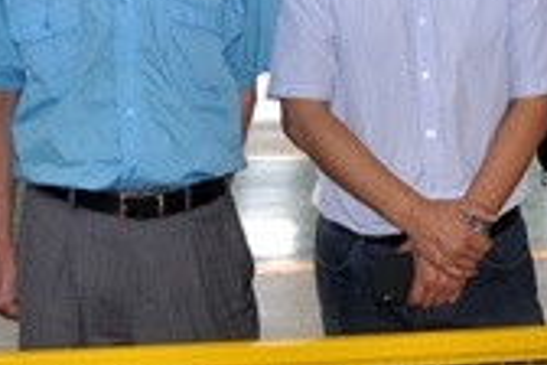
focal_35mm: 177
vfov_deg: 7.8
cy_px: 150
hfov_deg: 11.6
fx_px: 2689
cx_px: 160
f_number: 2.8
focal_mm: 32
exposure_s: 1/200
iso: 200
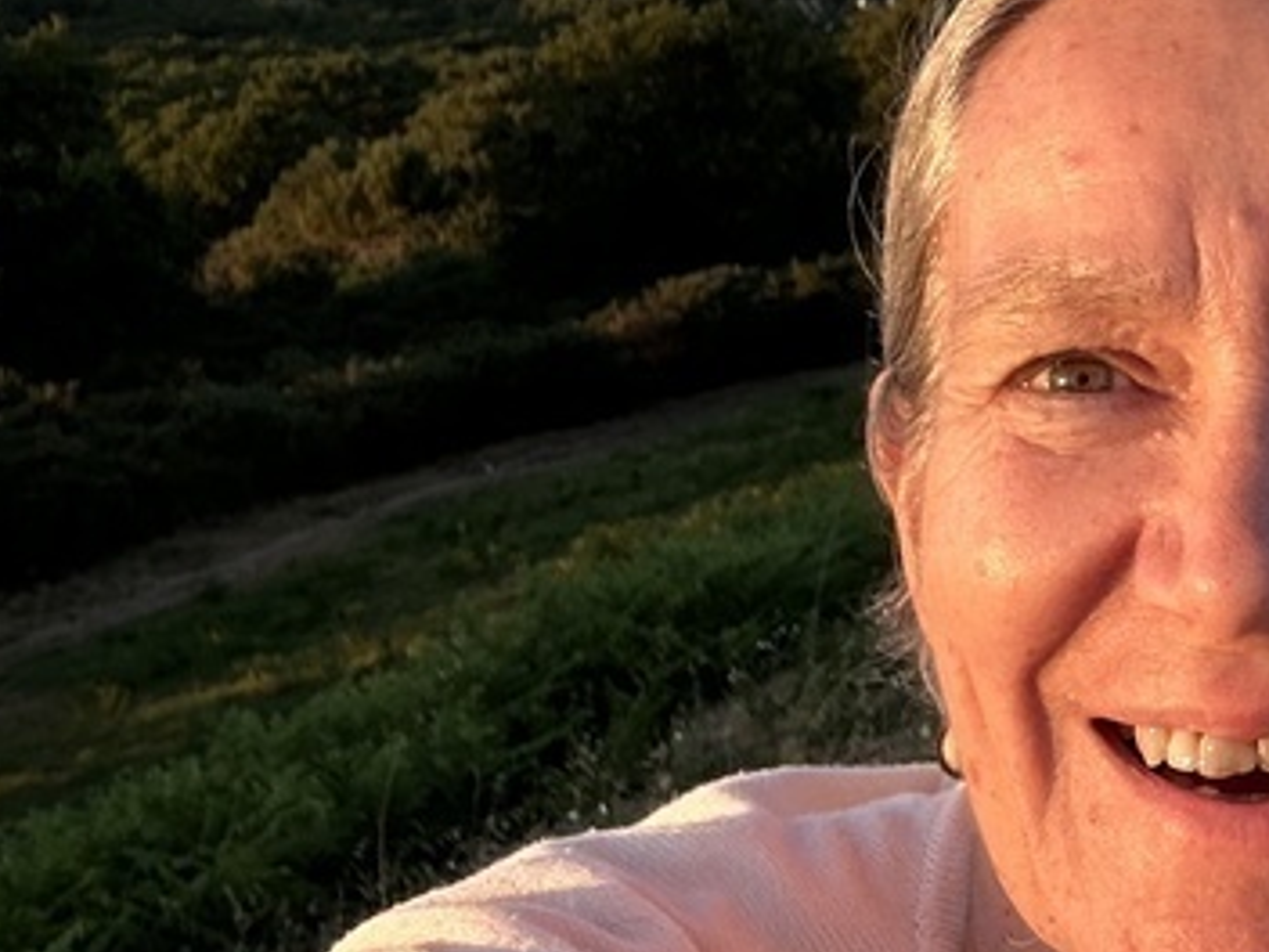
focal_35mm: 67
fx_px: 2456
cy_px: 206
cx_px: 1821
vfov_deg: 21.7
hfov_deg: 23.9
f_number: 1.9
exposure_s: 1/164
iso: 20
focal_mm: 2.69
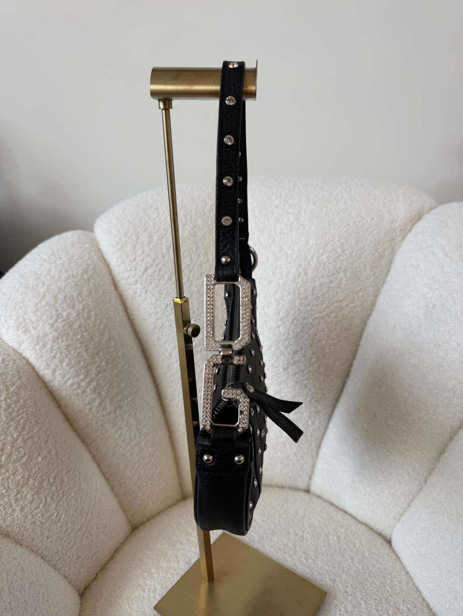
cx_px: 232
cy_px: 308
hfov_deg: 56.8
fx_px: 428
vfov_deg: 71.6
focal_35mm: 24
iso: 64
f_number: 1.78
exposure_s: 1/249
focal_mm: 6.76
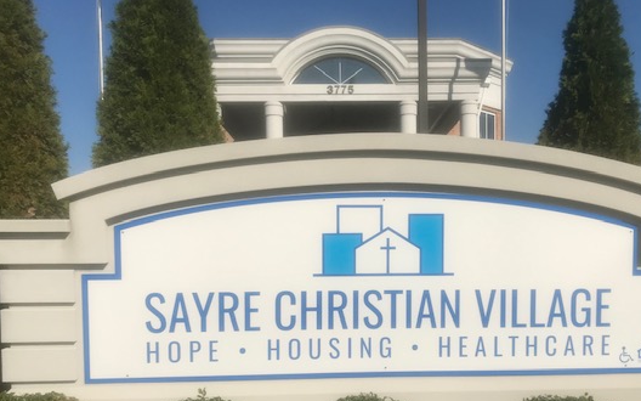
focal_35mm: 36
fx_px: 629
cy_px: 271
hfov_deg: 53.8
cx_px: 364
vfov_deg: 35.0
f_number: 1.8
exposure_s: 1/6849
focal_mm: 3.99
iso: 20
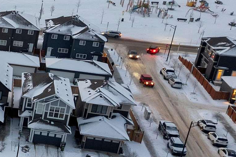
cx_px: -230
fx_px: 577
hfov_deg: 17.2
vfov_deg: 15.5
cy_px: 101
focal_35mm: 88
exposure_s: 1/15
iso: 120
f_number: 2.4
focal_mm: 8.38
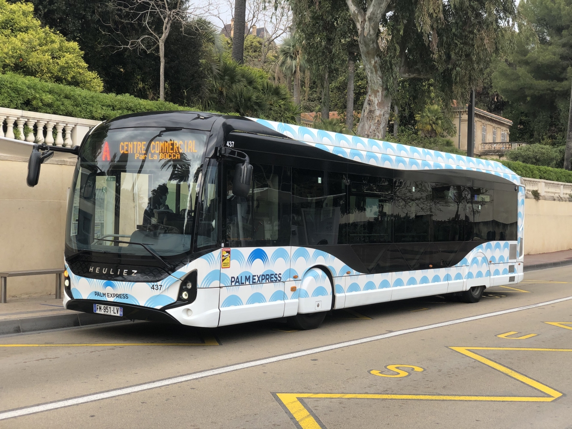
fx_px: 859
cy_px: 214
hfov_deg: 36.8
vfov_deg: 28.0
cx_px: 286
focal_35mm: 52
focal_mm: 6
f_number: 2.4
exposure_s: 1/378
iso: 16
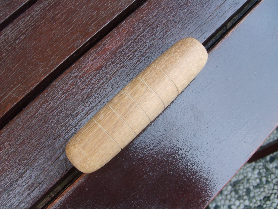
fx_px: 281
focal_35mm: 35
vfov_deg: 40.7
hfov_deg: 52.6
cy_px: 104
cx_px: 139
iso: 50
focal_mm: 5.8
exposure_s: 1/90
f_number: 2.8
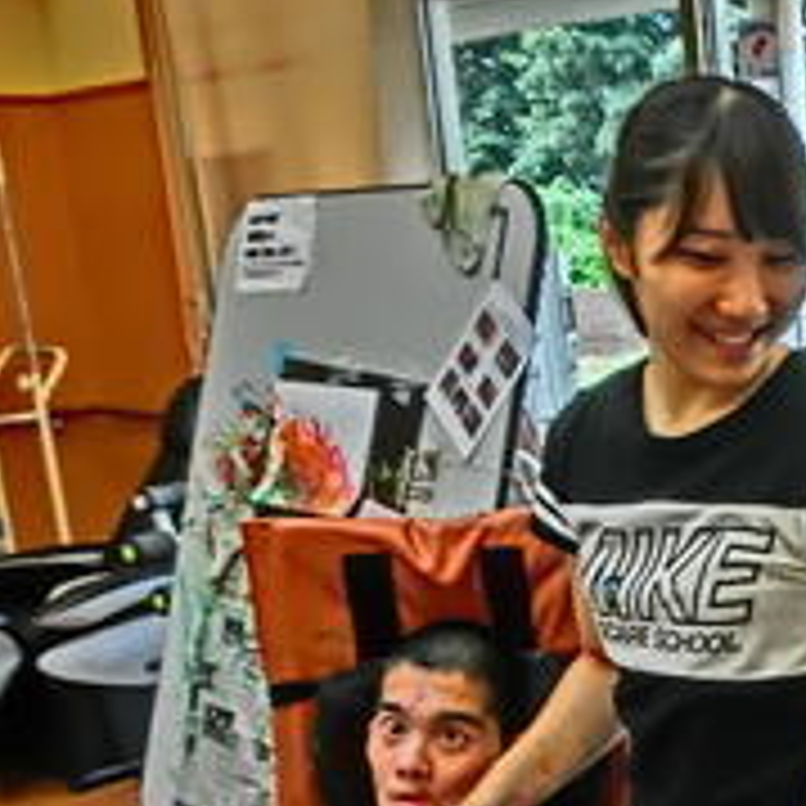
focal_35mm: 71
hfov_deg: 22.3
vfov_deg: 24.0
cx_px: 986
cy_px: 630
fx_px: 1870
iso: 160
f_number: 3
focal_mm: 4.24
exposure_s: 1/60
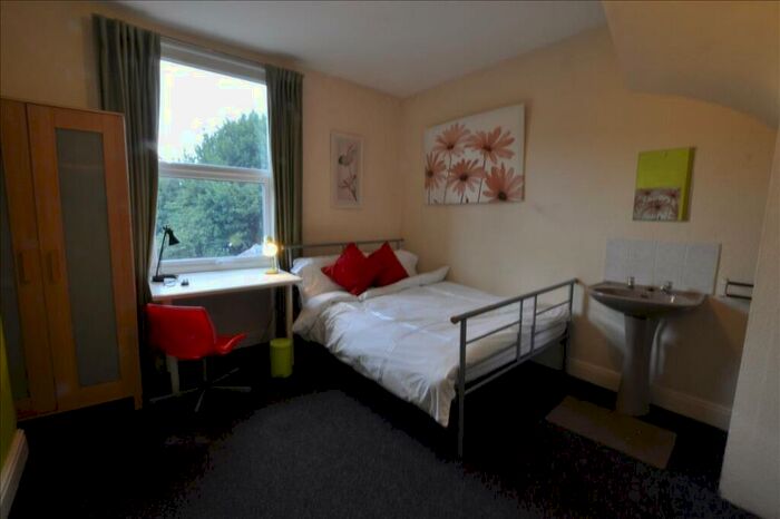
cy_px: 260
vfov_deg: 77.3
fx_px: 325
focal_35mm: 15
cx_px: 390
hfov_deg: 100.4
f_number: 22
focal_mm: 10
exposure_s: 1/2
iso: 250
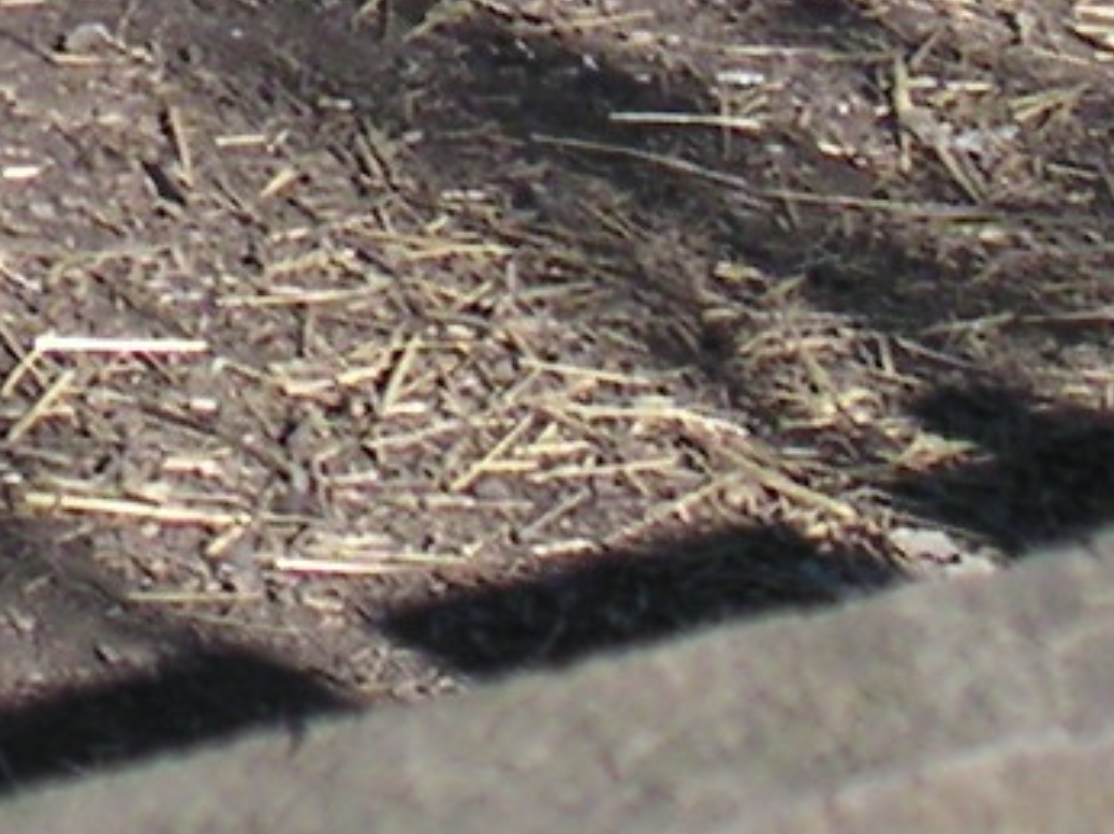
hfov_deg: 8.6
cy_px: -1050
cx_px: -654
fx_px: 7236
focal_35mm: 225
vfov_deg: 6.3
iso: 50
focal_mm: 6
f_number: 2.8
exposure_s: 1/500
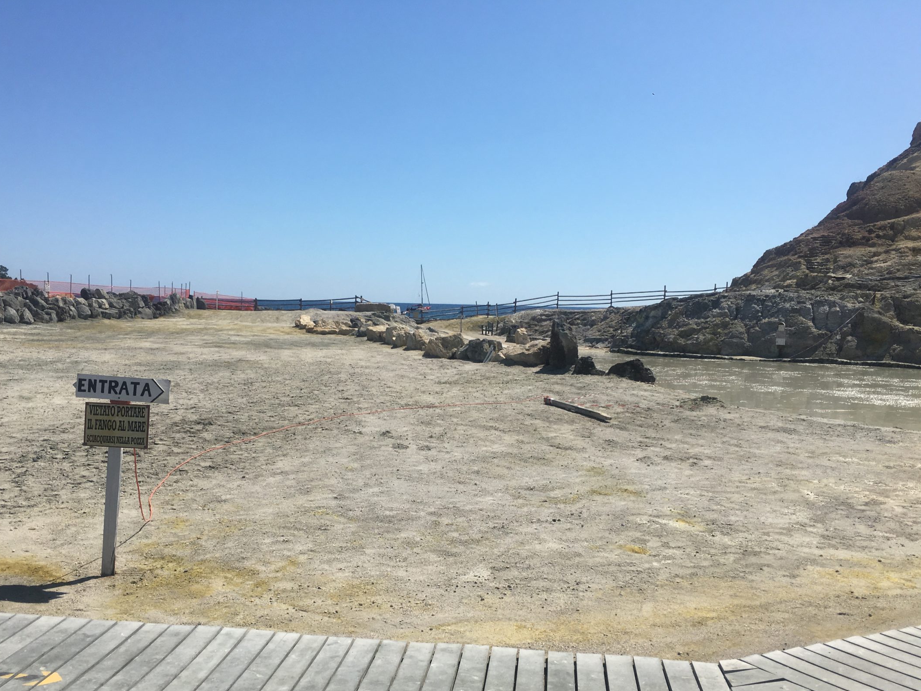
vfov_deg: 40.5
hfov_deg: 52.6
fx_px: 931
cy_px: 415
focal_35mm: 35
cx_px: 453
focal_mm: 4.15
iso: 25
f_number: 2.2
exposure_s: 1/3077
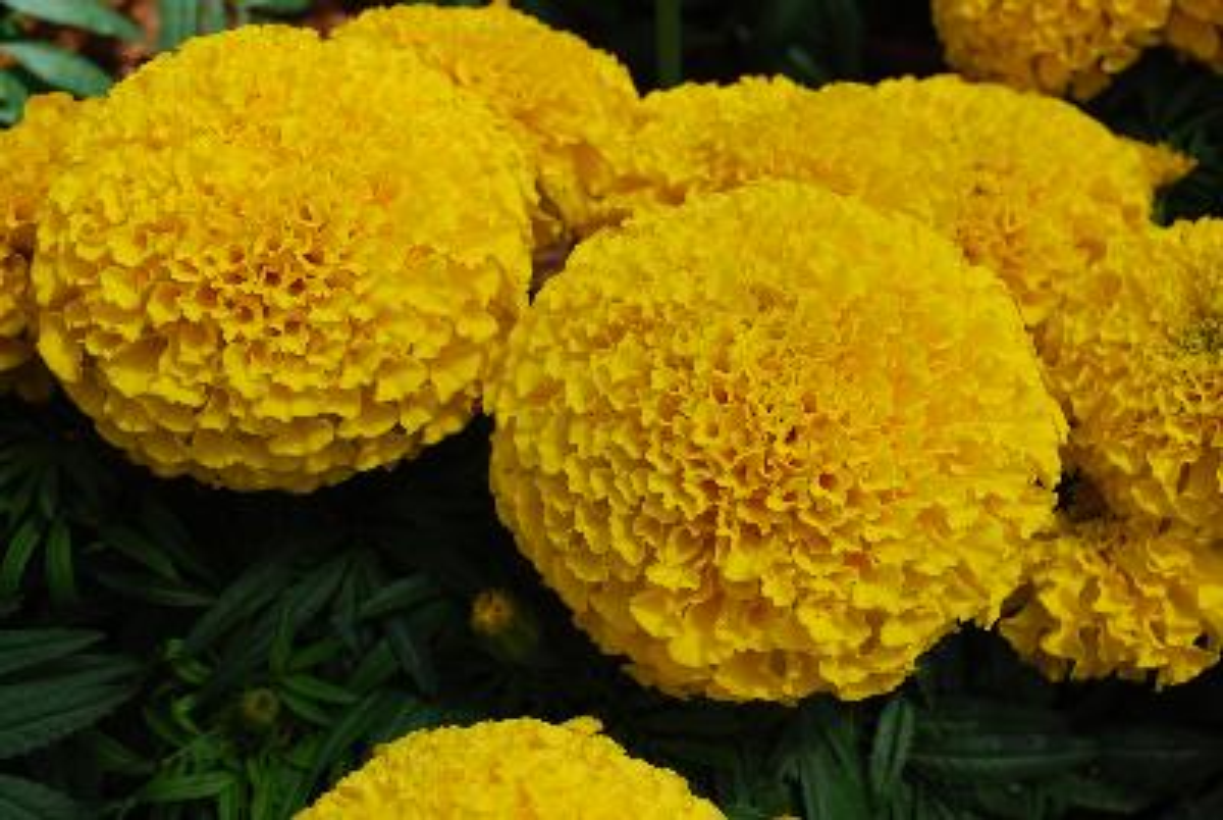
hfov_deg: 41.1
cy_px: 410
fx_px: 1633
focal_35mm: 48
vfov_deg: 28.2
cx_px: 612
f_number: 8
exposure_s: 1/200
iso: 100
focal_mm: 32
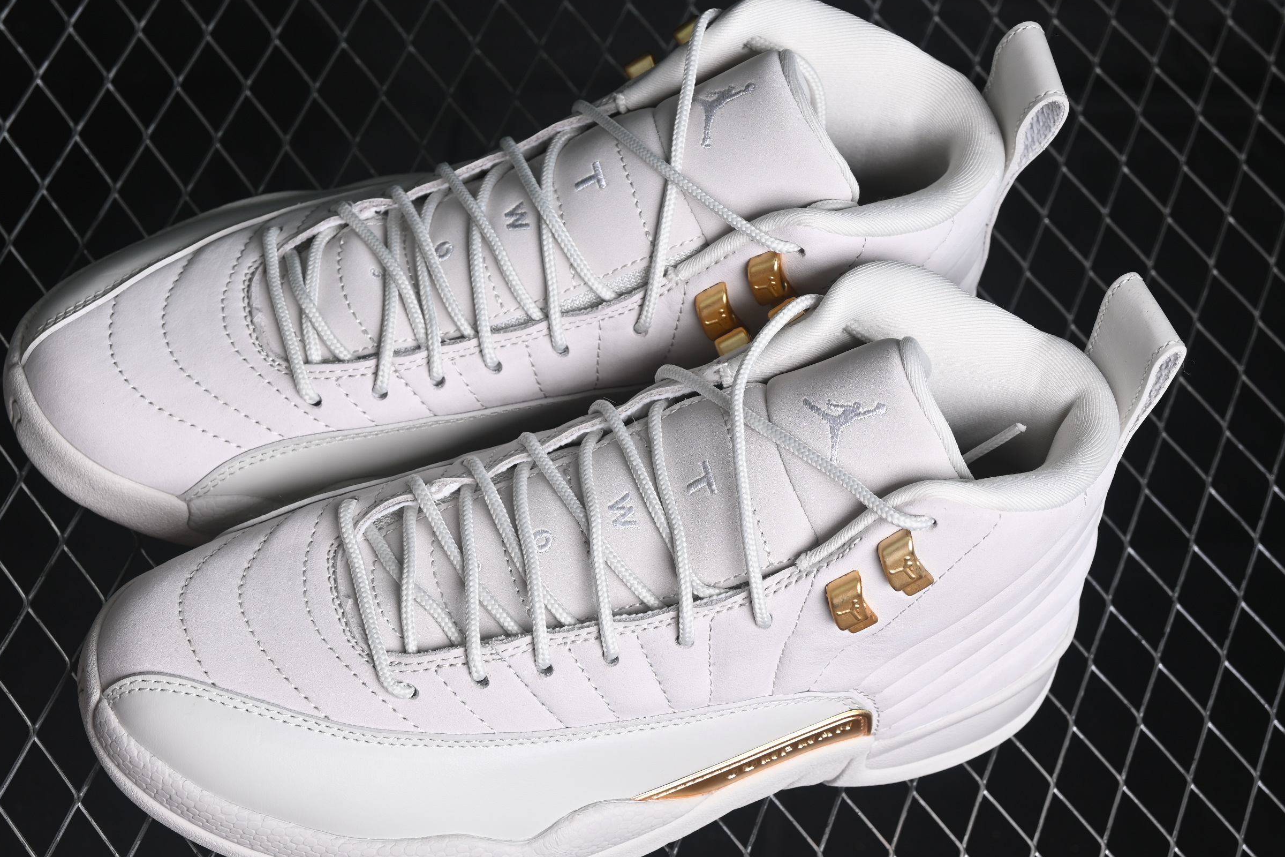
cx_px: 562
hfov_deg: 23.4
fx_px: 3105
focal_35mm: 87
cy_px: 457
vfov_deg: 15.7
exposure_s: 1/80
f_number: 7.1
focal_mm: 50
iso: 160
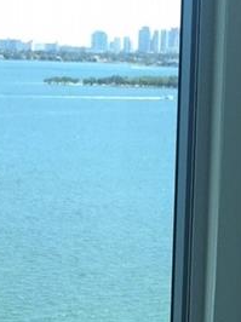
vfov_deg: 14.9
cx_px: 180
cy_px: 305
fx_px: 1218
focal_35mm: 131
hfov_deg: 11.3
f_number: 2.2
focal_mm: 4.15
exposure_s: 1/384
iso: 32
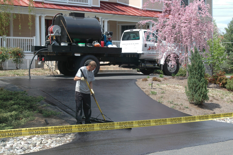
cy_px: 78
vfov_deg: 20.6
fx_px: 427
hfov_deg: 30.5
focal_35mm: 66
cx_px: 116
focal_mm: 44
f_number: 9
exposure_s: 1/320
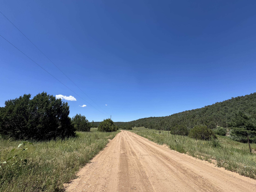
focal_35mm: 14
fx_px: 104
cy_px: 96
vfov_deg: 85.7
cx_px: 128
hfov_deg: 102.1
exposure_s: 1/1976
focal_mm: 2.22
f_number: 2.2
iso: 50
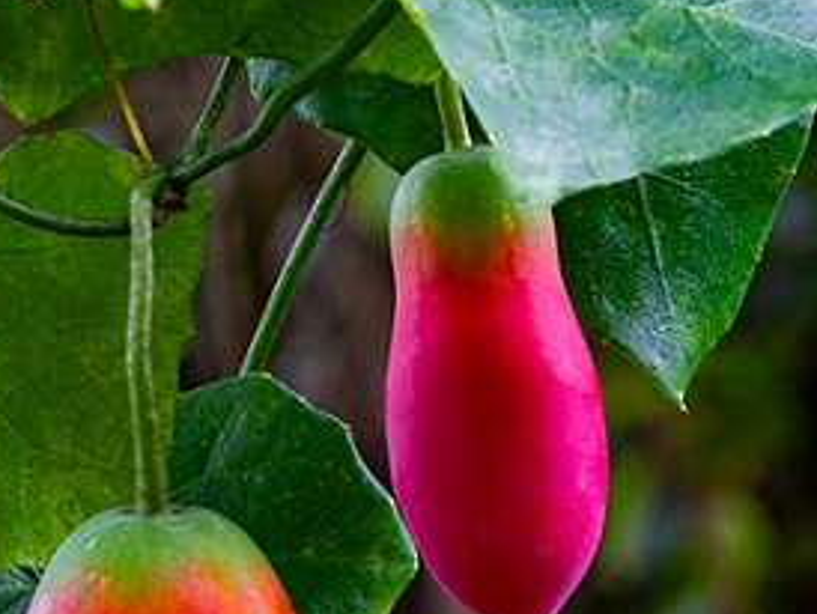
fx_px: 7158
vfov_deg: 4.9
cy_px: 596
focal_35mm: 303
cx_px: -86
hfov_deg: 6.5
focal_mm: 90
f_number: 11
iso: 100
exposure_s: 1/6
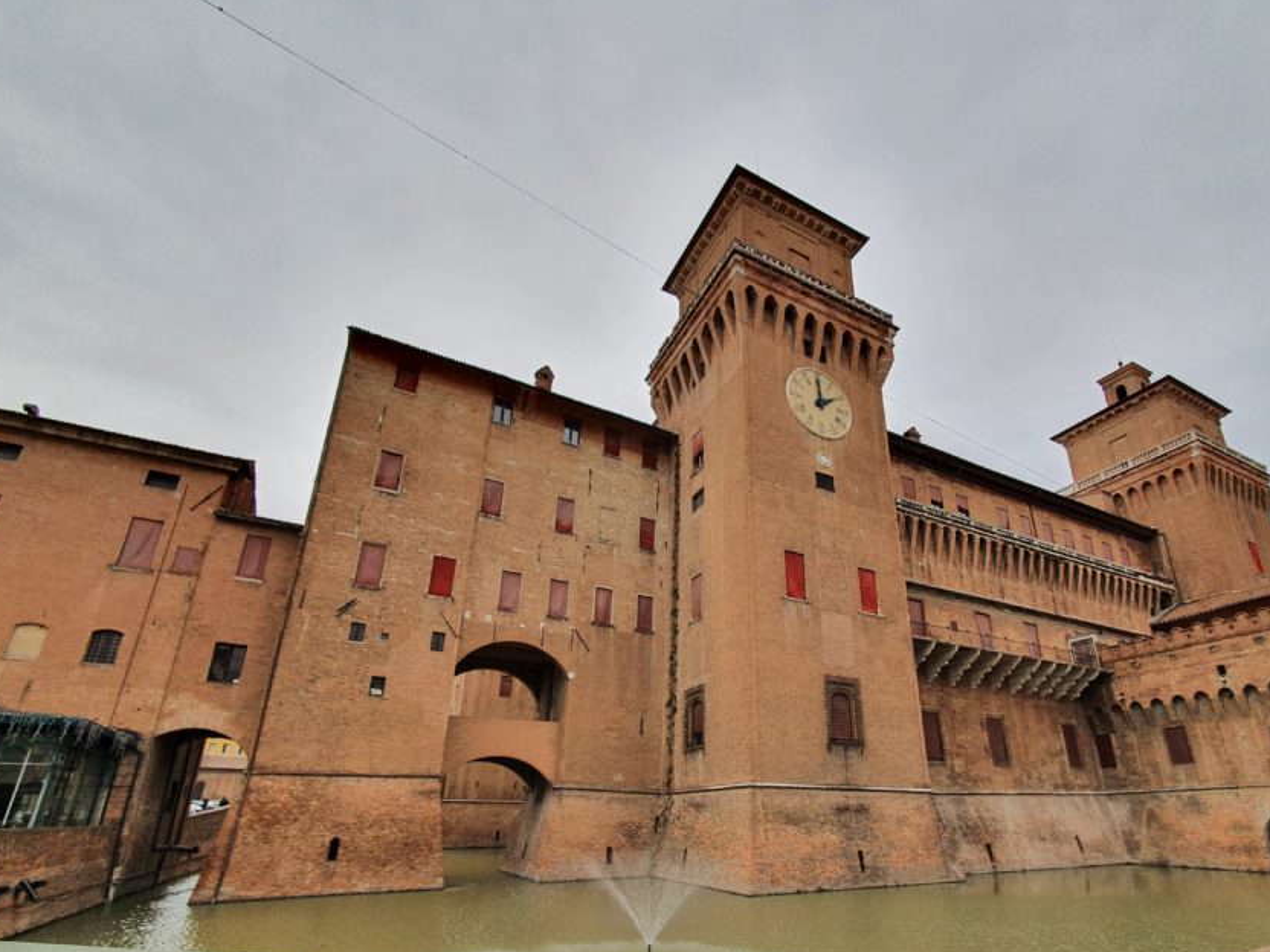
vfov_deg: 77.1
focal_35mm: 16
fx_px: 587
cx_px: 711
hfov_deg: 94.1
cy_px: 578
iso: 50
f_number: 2.2
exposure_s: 1/804
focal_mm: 1.8
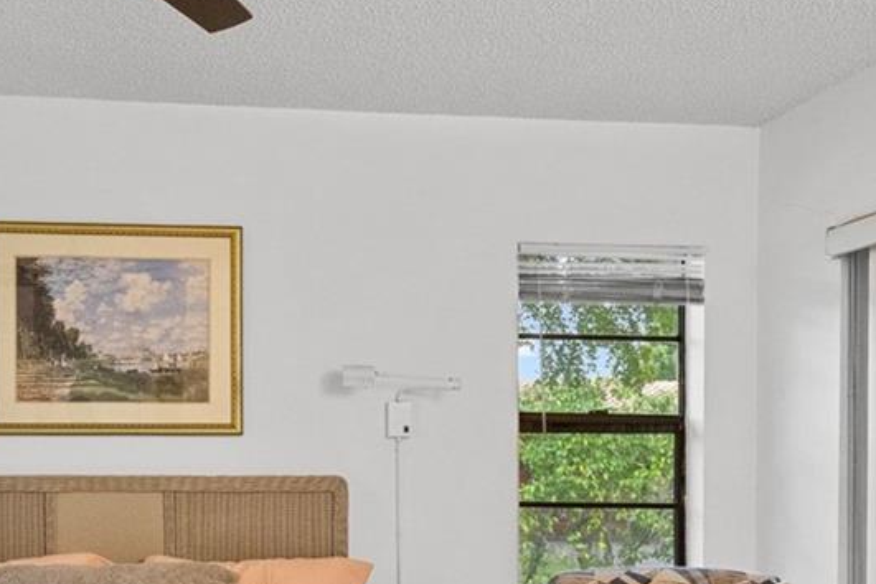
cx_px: 271
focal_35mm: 54
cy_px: 547
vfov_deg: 24.2
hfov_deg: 36.4
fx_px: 1314
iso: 500
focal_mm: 14
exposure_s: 1/8
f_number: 8
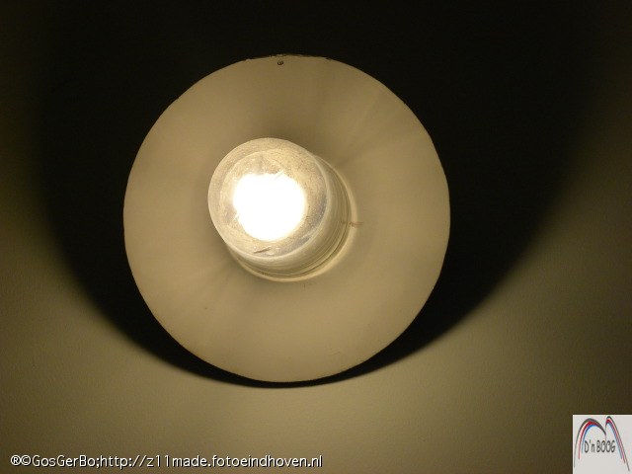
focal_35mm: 162
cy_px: 237
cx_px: 316
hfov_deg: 12.2
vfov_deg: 9.2
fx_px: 2958
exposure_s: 1/66.7
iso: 182
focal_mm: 28.8
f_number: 4.5
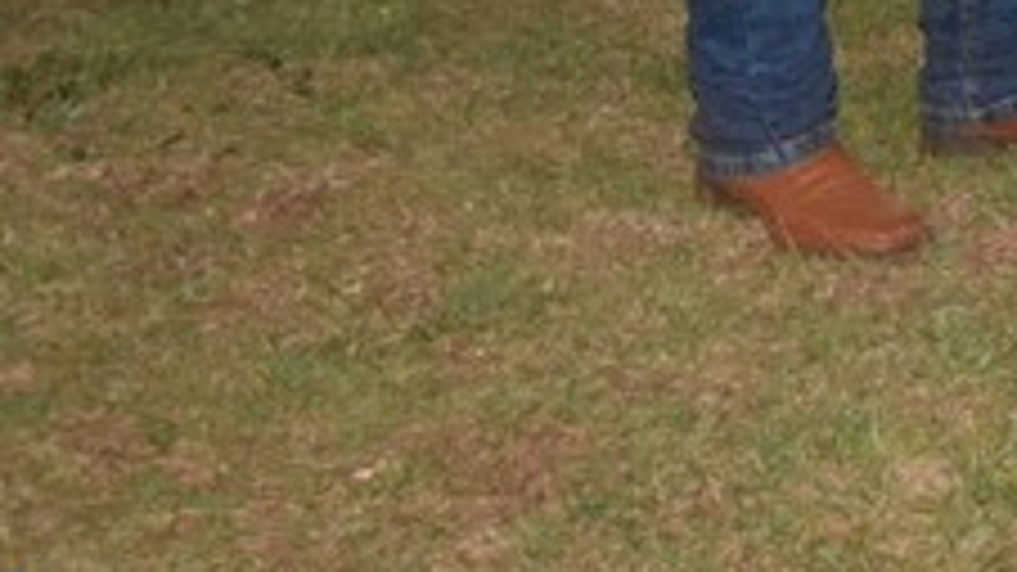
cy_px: -761
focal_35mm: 156
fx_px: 4208
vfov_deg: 7.3
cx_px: 1624
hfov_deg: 12.9
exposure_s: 1/60
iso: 2200
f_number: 3.8
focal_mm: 25
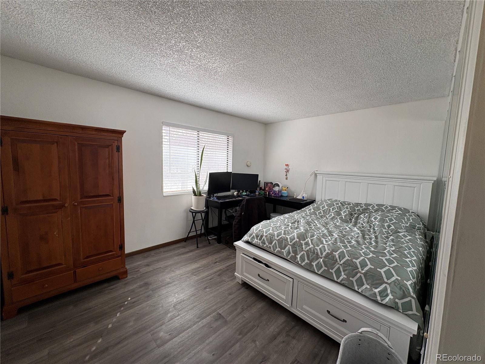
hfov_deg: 102.1
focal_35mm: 14
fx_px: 196
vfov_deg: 85.7
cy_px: 182
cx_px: 242
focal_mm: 2.22
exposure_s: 1/128
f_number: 2.2
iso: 64
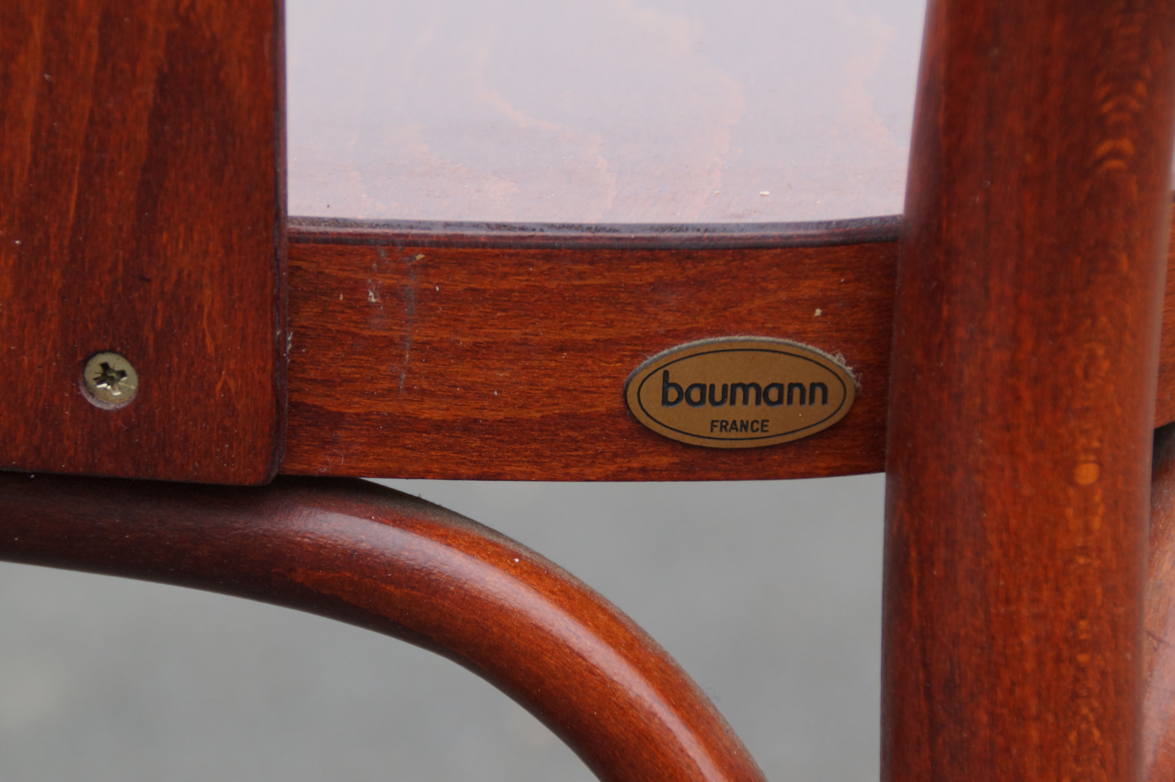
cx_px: 588
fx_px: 6361
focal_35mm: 195
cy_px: 391
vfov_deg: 7.0
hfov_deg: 10.6
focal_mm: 130
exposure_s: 1/250
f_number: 6.3
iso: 400
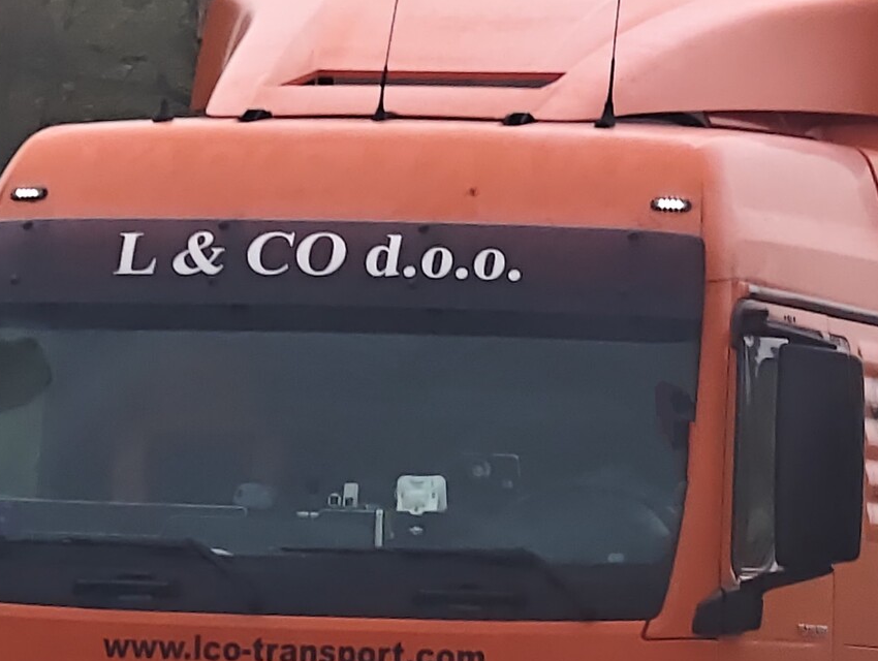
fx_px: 5182
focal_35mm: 204
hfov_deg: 9.6
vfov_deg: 7.3
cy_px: 618
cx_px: 807
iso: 1000
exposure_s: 1/800
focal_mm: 22.5
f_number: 2.3
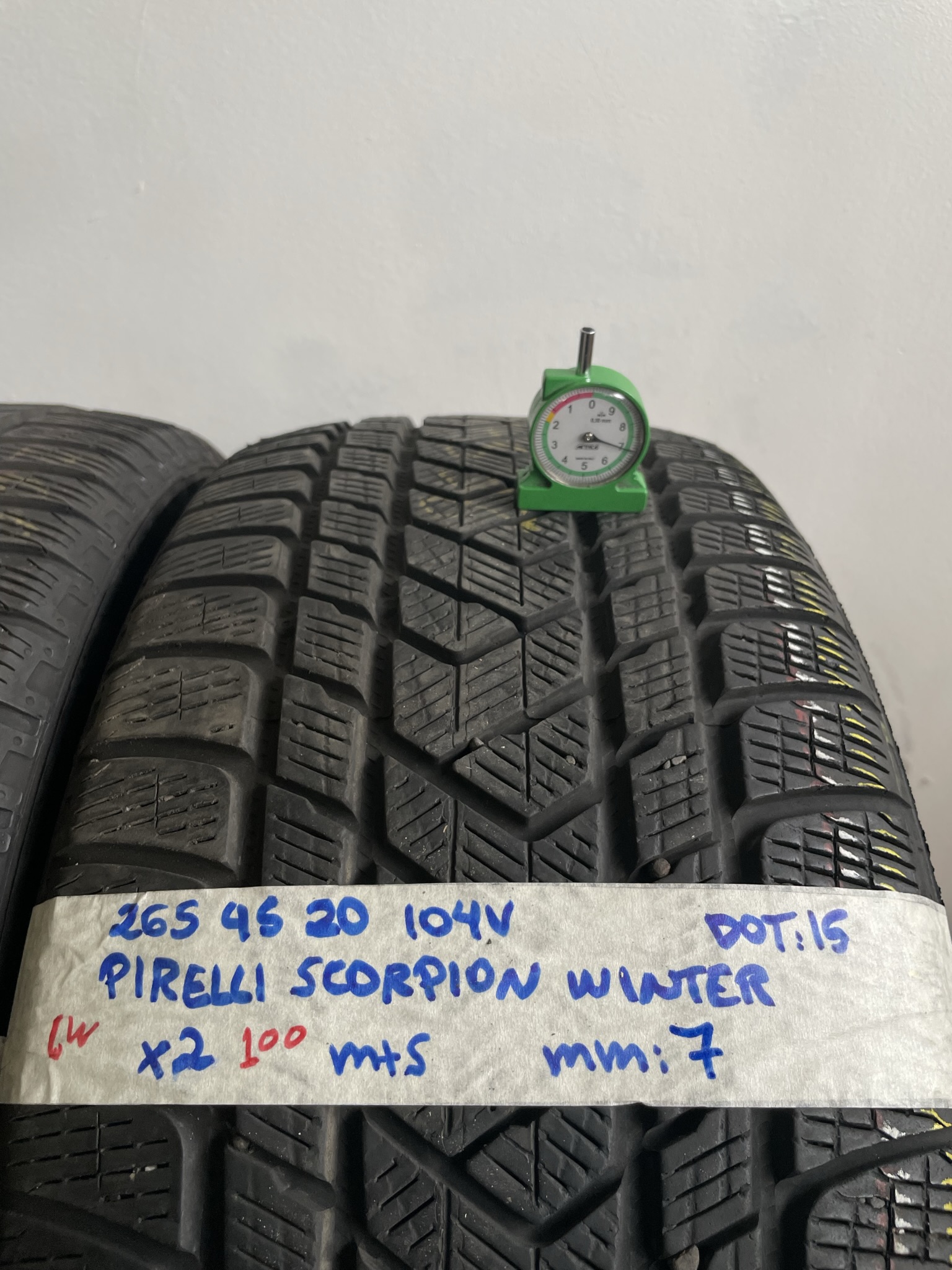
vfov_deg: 67.3
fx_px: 953
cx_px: 476
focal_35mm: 26
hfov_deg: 53.1
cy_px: 635
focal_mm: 4.2
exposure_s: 1/100
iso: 125
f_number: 1.6
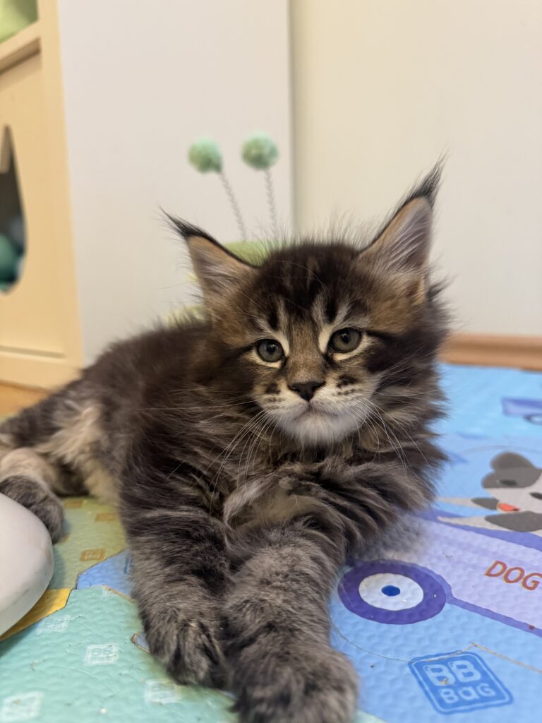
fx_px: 501
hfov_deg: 56.8
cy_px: 362
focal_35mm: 24
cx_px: 271
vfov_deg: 71.6
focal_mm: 6.76
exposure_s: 1/60
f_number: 1.78
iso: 640
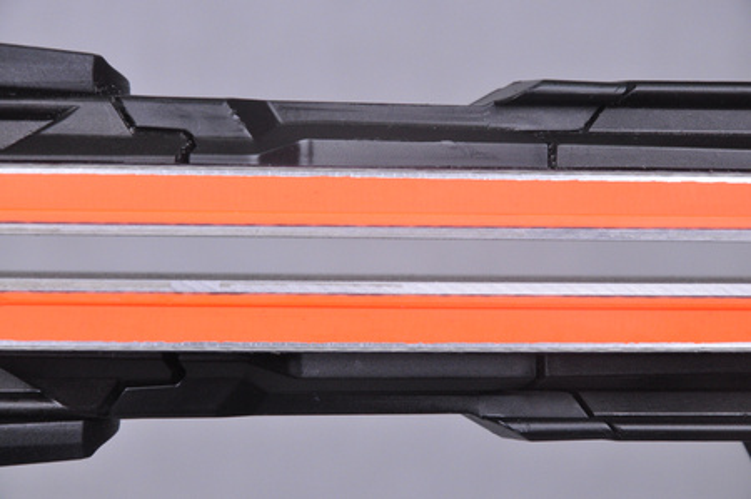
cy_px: 250
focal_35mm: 158
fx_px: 3282
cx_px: 376
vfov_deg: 8.7
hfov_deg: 13.1
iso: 3200
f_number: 9.5
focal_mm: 105
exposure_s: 1/125
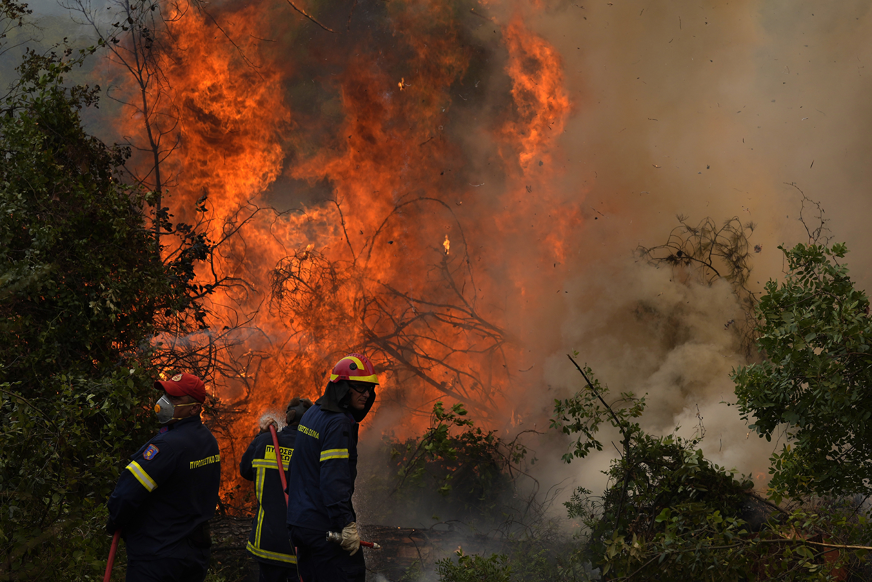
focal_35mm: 180
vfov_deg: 7.6
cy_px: 291
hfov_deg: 11.4
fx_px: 4360
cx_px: 436
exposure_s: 1/640
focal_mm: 120
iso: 125
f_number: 7.1
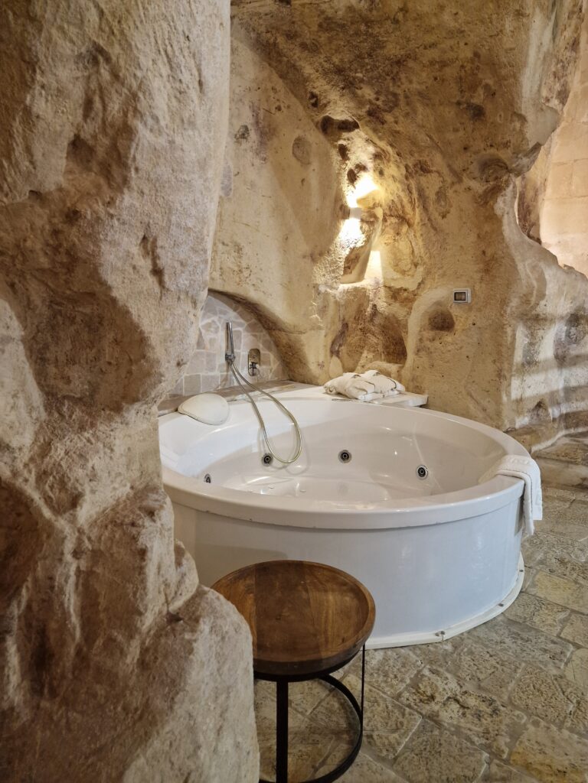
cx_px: 294
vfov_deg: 73.9
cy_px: 392
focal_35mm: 23
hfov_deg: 58.9
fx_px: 521
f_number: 1.8
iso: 640
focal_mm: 6.4
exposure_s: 1/50
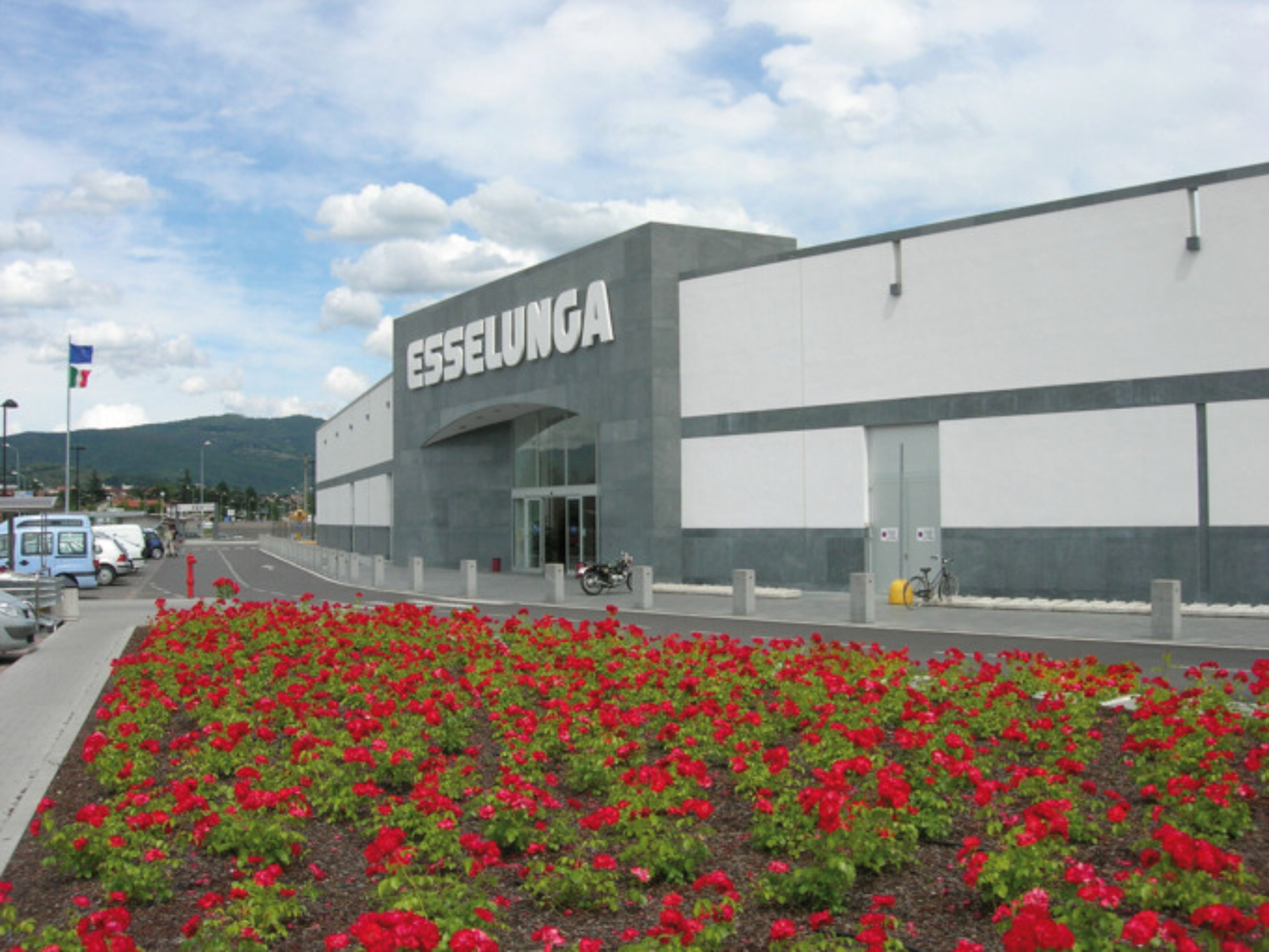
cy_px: 476
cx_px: 634
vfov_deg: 37.7
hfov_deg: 49.0
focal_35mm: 38
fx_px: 1393
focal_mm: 7.8
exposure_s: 1/658
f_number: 4.8
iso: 64
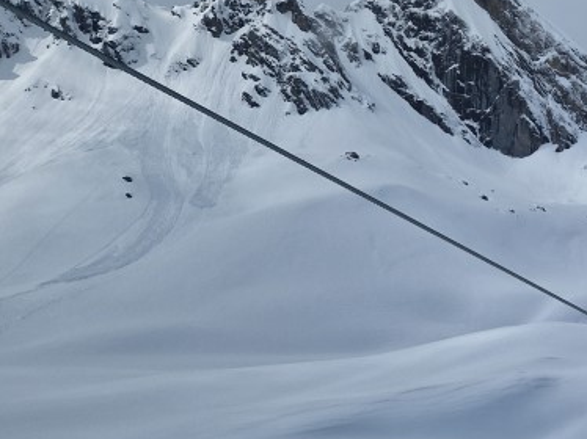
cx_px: 741
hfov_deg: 26.6
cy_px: 328
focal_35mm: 63
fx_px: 1068
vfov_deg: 23.0
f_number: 1.8
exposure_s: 1/10208
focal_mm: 5.4
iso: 50
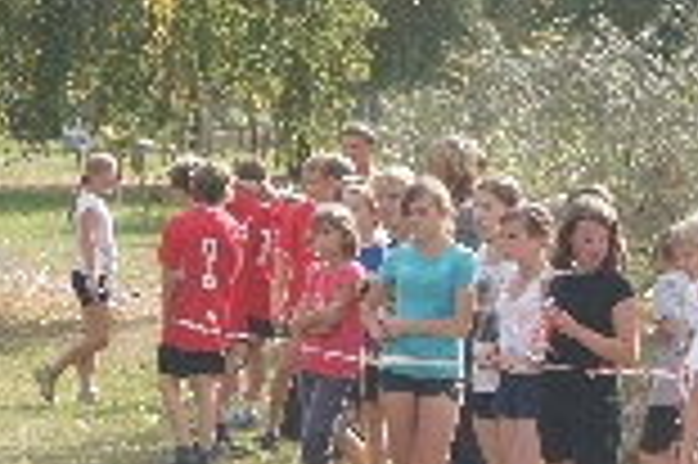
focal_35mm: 233
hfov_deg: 8.8
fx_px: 4513
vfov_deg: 5.9
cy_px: 173
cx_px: 234
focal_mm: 40
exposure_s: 1/250
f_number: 9
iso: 200
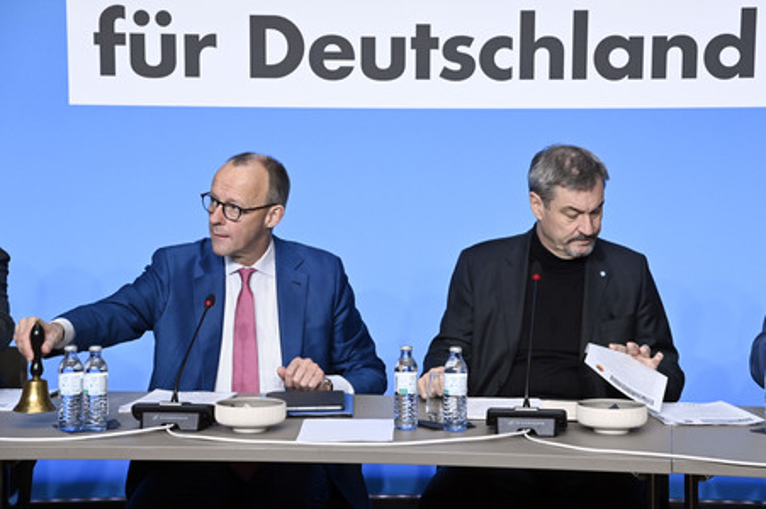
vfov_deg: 13.9
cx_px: 383
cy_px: 254
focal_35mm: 98
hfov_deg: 20.8
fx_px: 2084
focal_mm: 98
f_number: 6.3
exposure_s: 1/250
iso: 5000
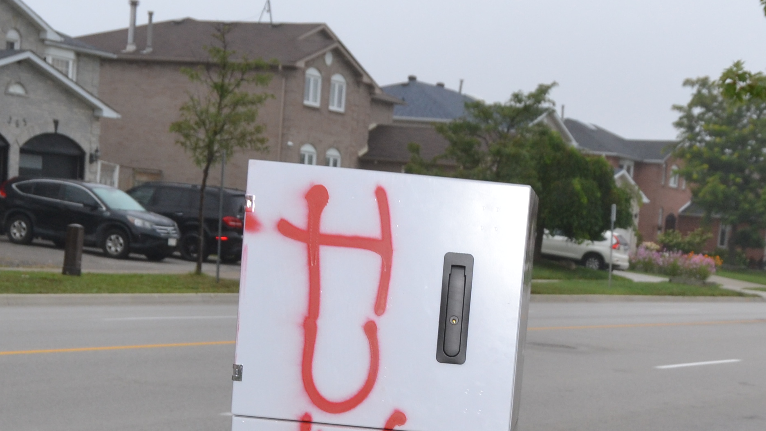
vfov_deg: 13.8
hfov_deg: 24.6
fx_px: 1726
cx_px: 627
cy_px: 509
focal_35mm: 85
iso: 400
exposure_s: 1/100
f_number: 5
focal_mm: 22
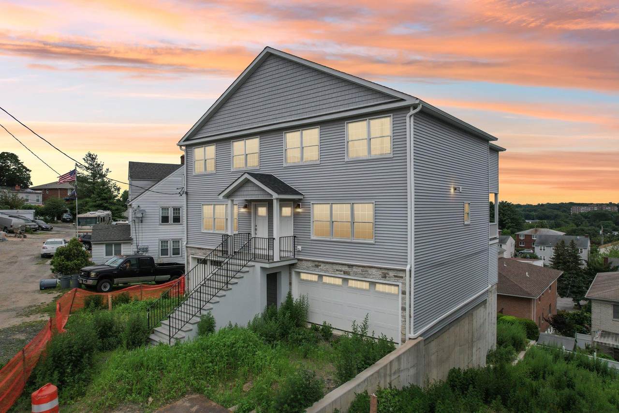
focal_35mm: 22
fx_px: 378
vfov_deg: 57.2
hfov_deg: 78.6
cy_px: 206
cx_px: 310
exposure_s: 1/2500
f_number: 2.8
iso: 120
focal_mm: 8.38
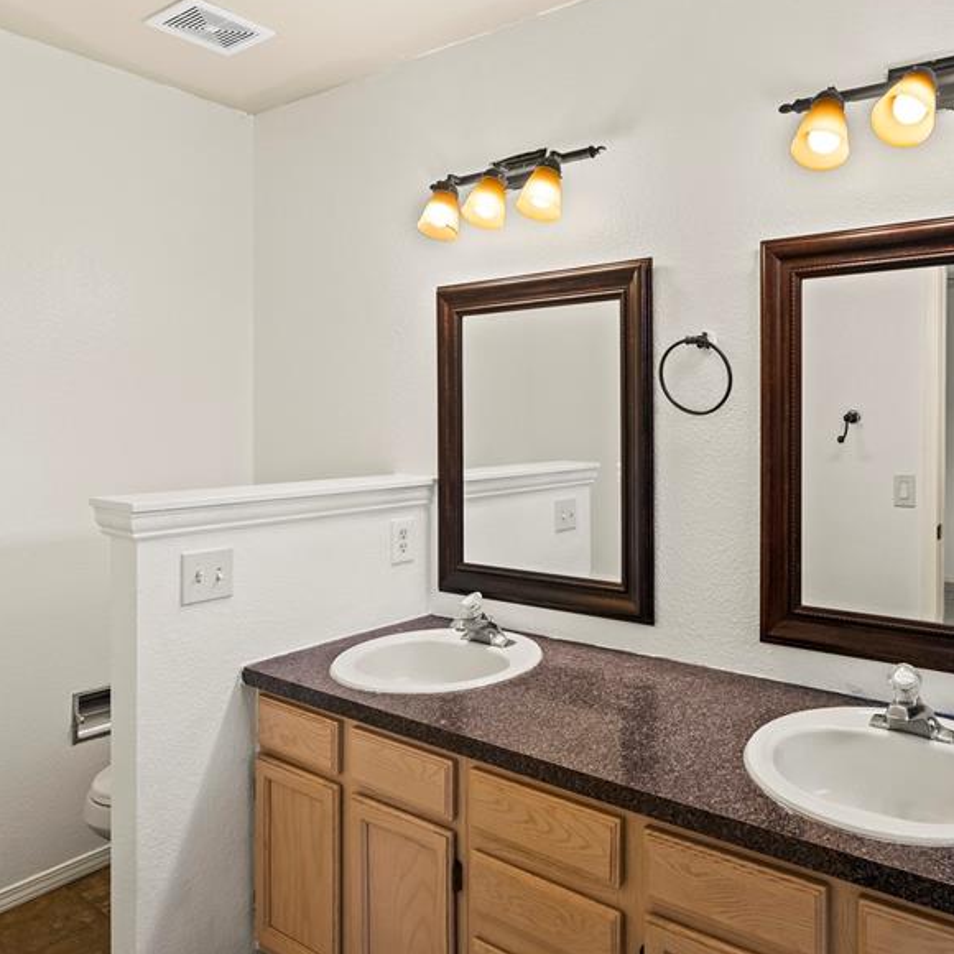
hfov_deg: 61.5
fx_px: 772
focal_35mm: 25
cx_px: 655
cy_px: 438
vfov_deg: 63.3
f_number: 8
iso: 400
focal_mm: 16.5
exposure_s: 1/5
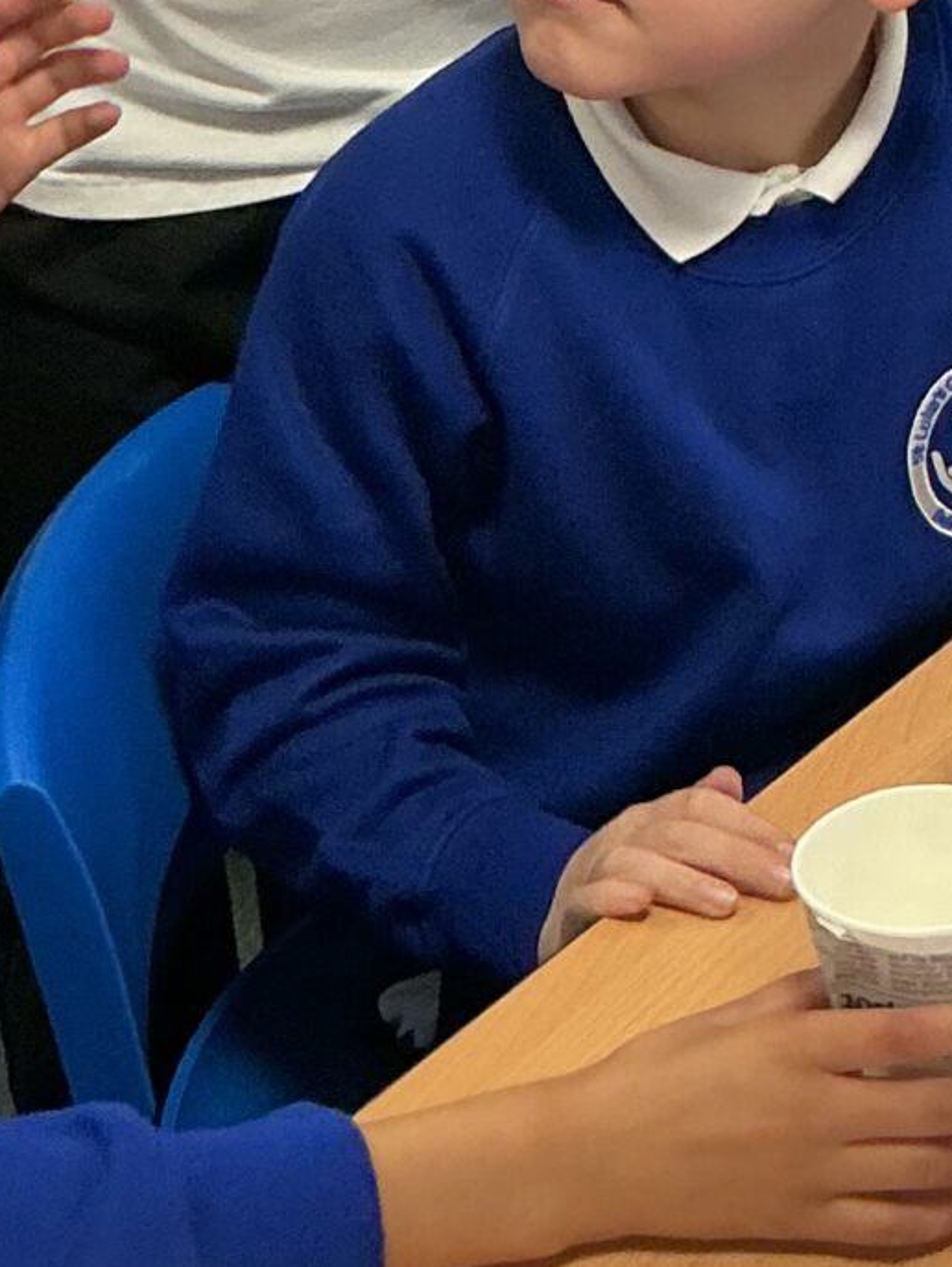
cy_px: 415
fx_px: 3957
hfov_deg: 13.7
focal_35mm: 108
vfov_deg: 18.1
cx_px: 271
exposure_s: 1/60
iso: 80
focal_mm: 3
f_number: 1.8
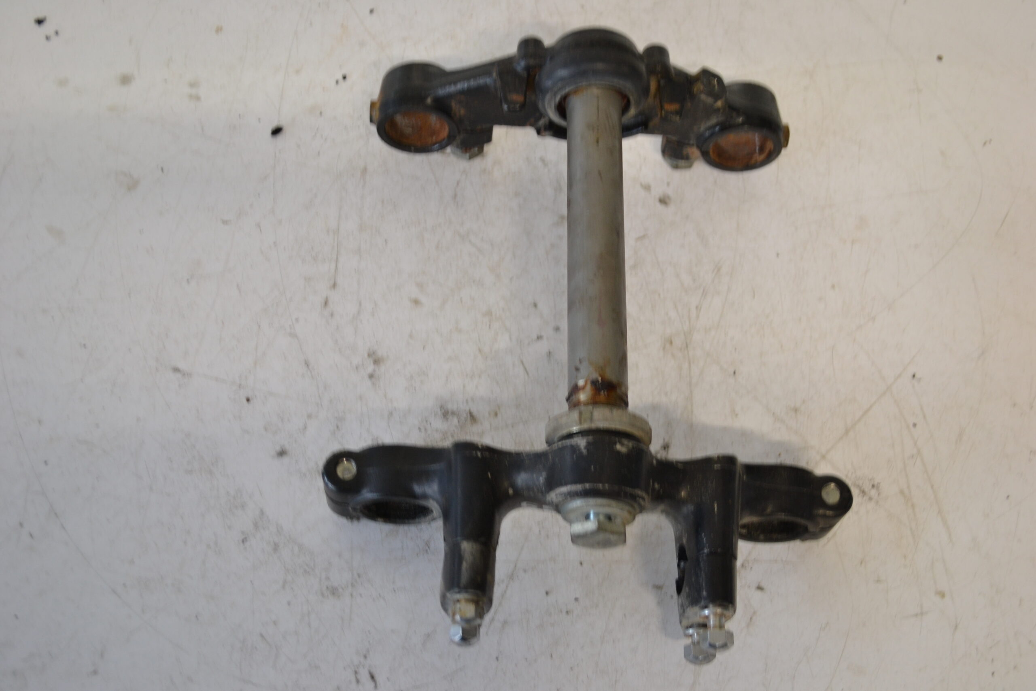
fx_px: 1295
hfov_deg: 43.6
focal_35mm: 45
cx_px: 518
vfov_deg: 29.9
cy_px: 346
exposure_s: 1/30
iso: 400
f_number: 4.5
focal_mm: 30
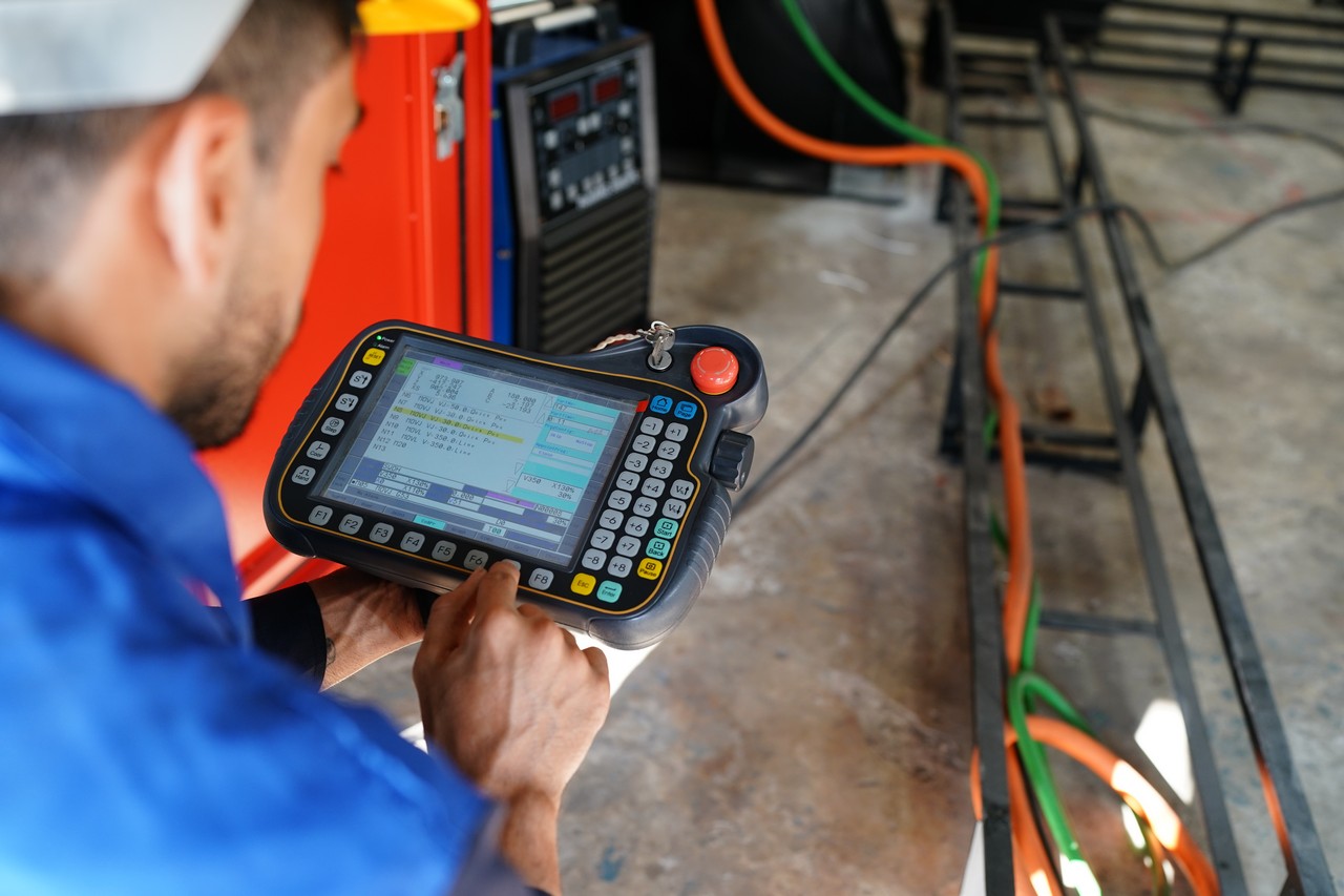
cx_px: 672
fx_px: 1306
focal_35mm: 35
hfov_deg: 54.4
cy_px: 448
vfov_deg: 37.8
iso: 640
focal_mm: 35
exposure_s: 1/200
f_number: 2.8
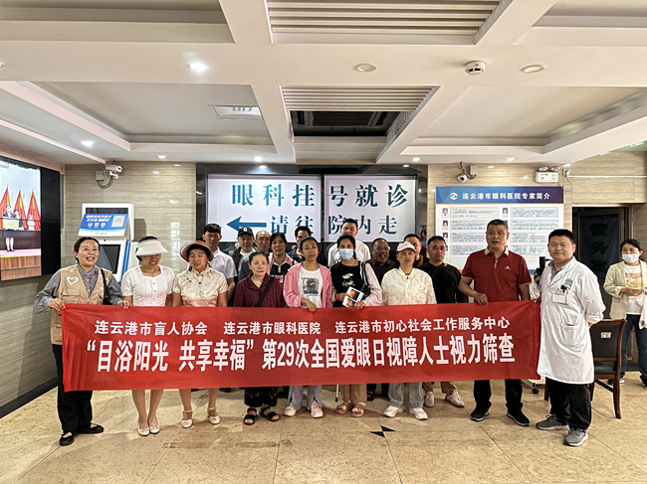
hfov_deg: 71.6
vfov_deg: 56.8
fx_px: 448
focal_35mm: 24
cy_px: 242
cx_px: 324
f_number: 1.78
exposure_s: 1/60
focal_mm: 6.86
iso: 640
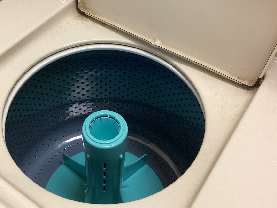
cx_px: 104
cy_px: 97
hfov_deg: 45.4
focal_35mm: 41
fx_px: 328
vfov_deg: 35.1
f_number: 2.4
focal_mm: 3.3
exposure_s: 1/60
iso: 200
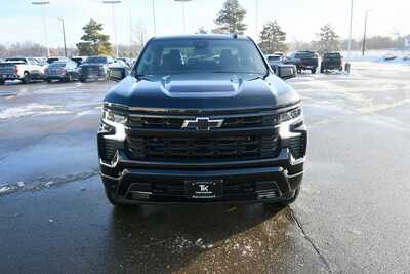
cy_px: 137
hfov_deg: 61.9
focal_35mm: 30
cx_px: 205
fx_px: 342
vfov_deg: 43.6
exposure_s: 1/250
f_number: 6.3
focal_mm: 20
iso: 200
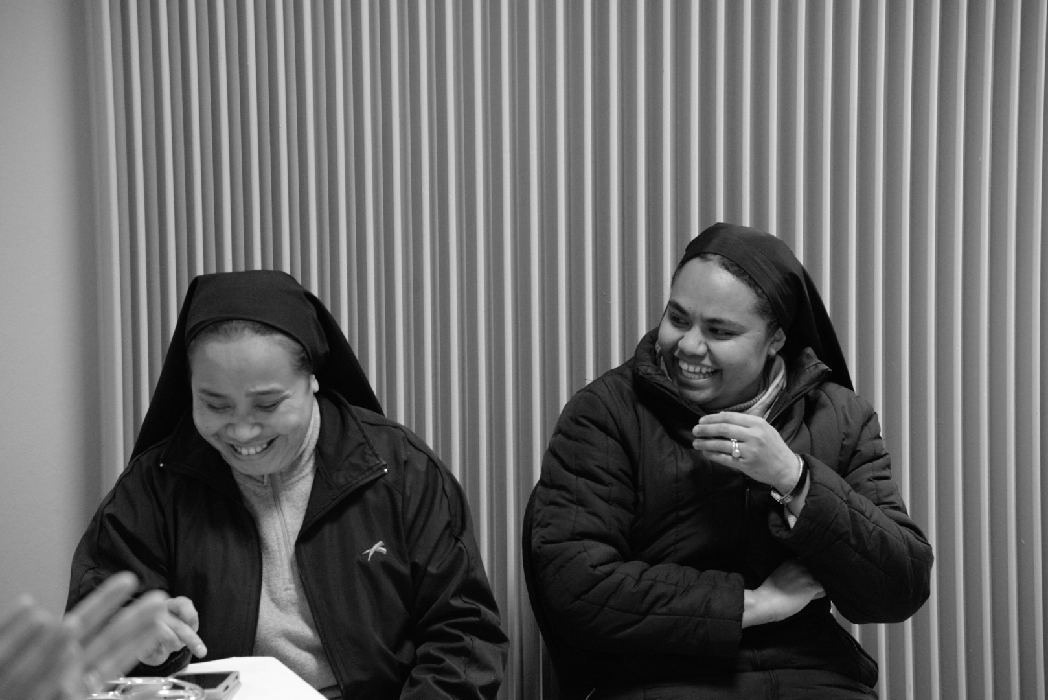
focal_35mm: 120
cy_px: 350
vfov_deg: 11.4
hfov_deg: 17.1
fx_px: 3494
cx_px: 524
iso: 6400
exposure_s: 1/125
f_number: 5
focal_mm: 120
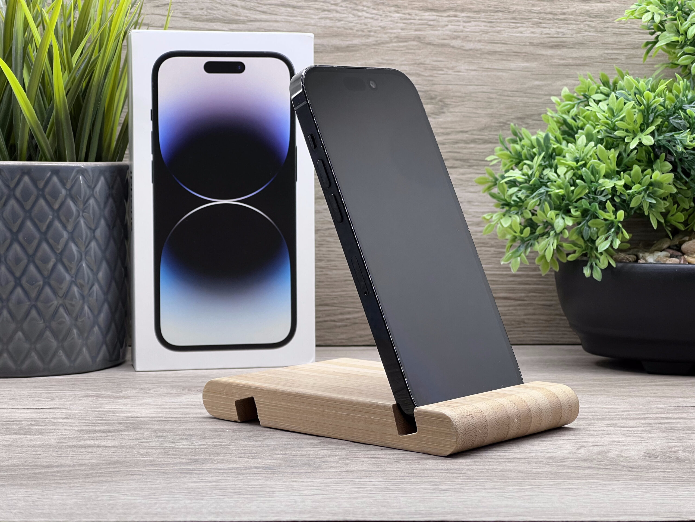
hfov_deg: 25.3
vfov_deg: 19.1
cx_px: 348
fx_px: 1546
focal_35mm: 77
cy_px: 261
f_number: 2.8
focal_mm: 9
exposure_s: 1/100
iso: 100
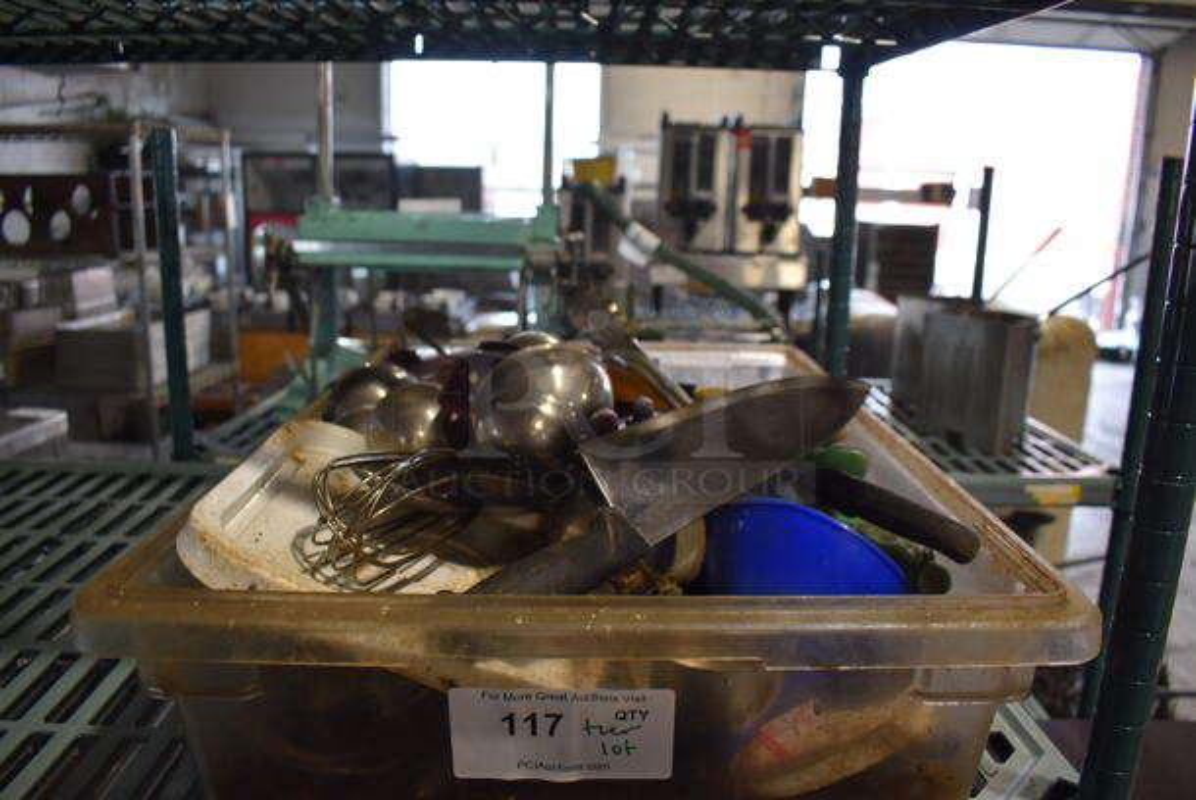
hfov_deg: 67.3
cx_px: 598
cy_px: 400
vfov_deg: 48.0
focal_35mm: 27
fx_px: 898
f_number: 5
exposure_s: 1/80
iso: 400
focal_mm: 18
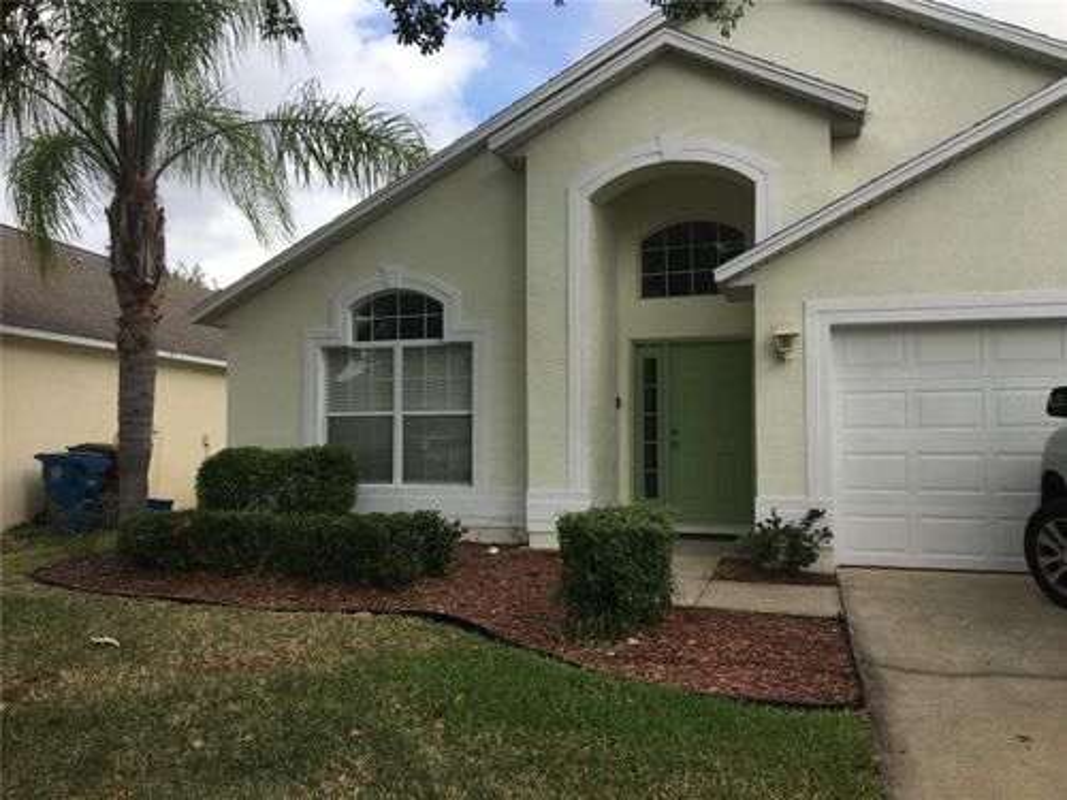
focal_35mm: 29
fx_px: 894
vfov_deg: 48.2
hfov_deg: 61.7
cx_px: 534
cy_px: 400
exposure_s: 1/905
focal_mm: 4.15
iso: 25
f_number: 2.2
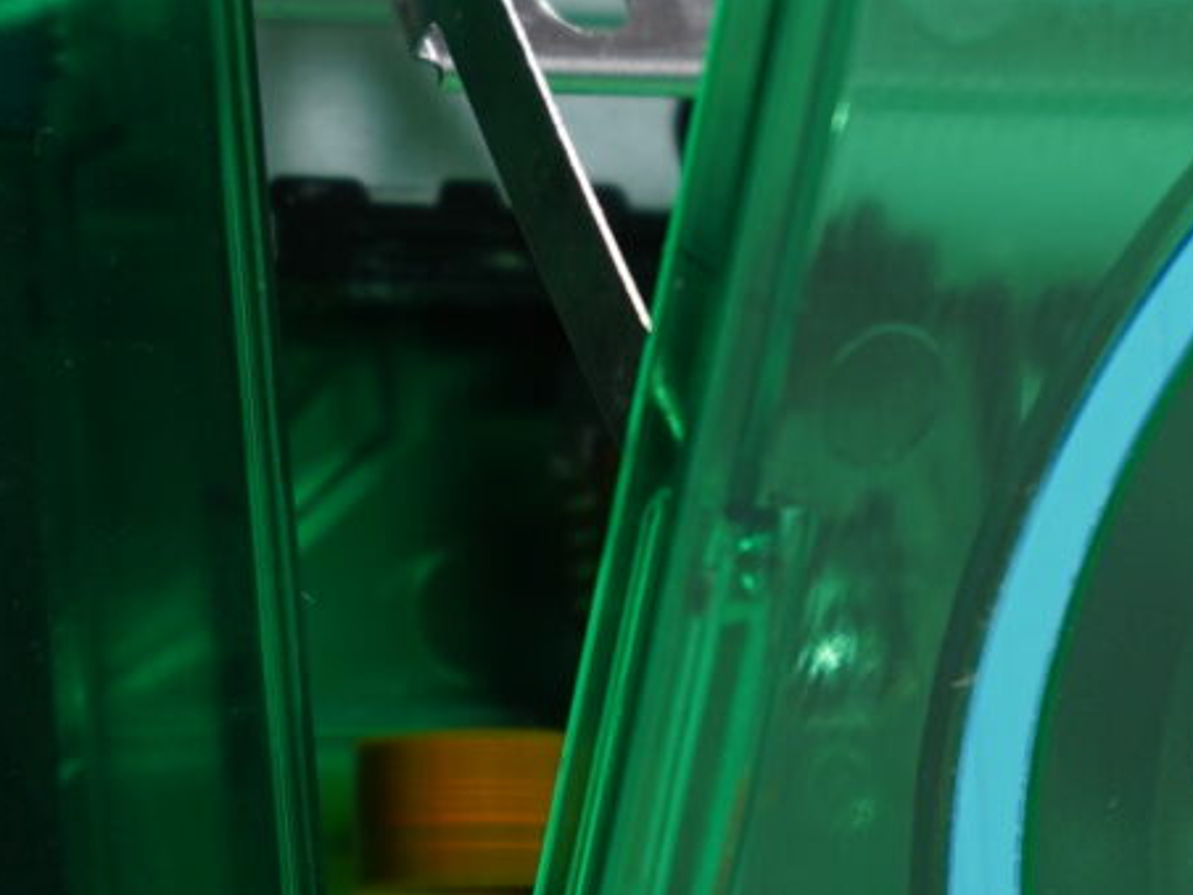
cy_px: 646
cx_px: 829
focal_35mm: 272
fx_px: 9374
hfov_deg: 7.3
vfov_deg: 5.5
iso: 100
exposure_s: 1/10
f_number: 5.6
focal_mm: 50
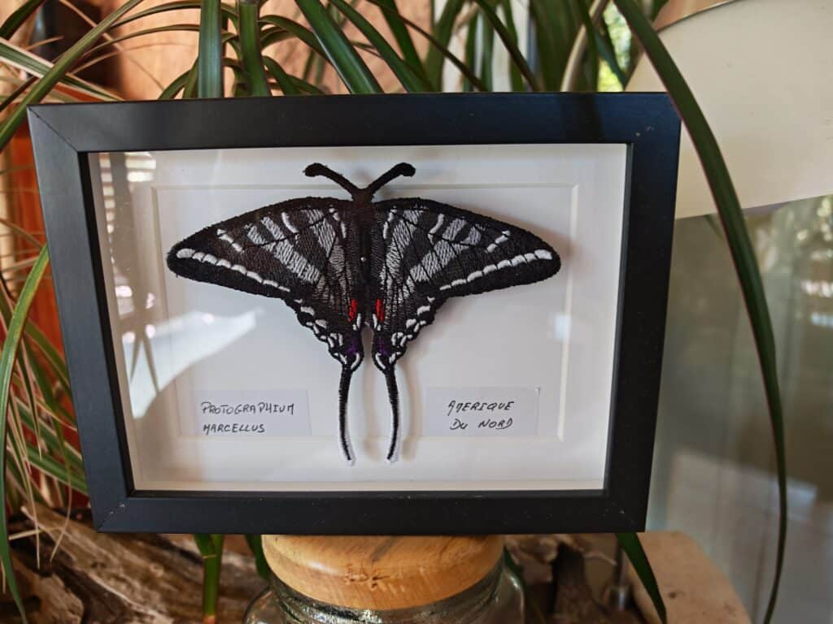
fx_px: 578
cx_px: 416
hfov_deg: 71.6
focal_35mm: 24
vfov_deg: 56.8
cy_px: 312
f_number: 2
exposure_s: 1/25
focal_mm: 6.83
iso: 320
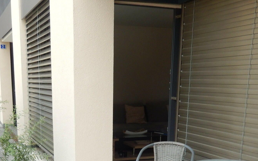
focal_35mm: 51
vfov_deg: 23.8
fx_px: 359
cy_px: 174
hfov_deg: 39.5
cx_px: 110
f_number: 3.4
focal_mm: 4.5
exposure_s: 1/200
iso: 125
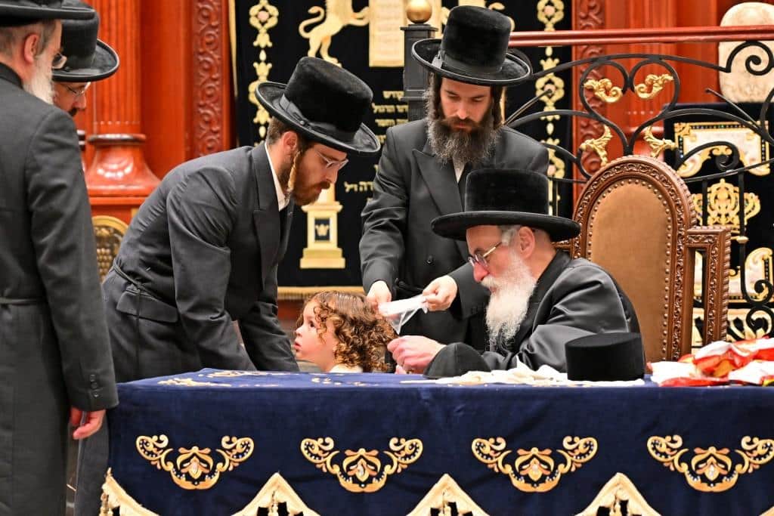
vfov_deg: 10.3
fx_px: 2860
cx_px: 387
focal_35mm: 133
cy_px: 258
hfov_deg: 15.4
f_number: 4
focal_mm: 89
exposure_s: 1/160
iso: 500
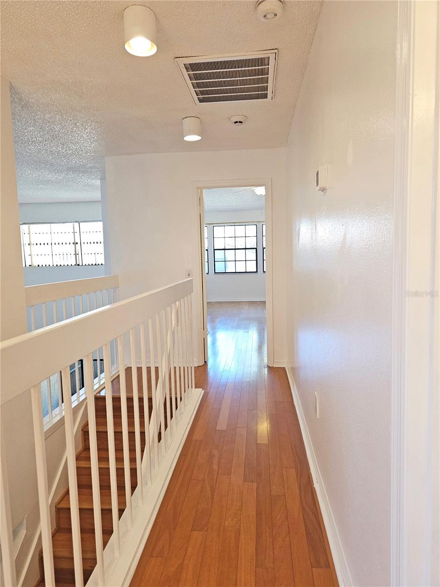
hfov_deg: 58.9
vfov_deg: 73.9
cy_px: 294
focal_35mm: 23
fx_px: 390
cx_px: 220
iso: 125
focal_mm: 6.3
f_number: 1.7
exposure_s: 1/120
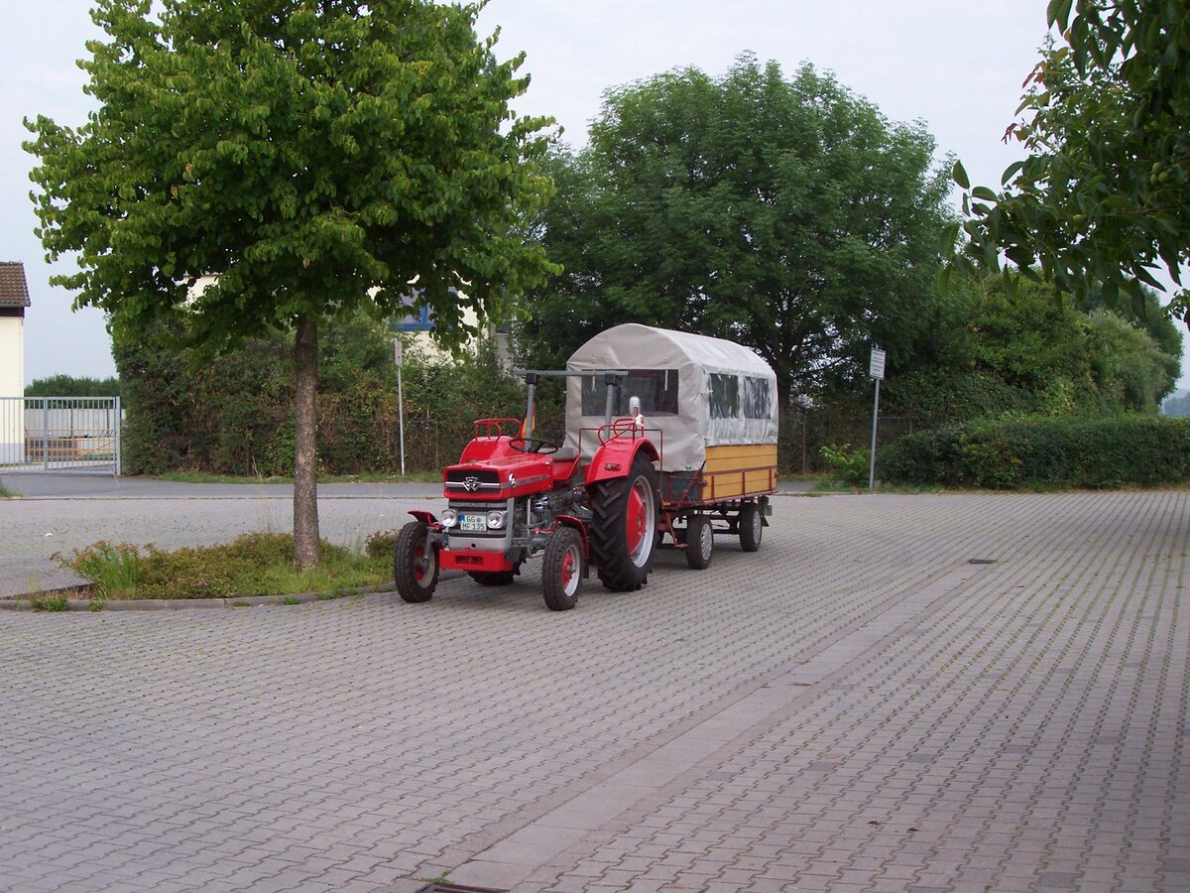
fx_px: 1822
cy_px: 446
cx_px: 595
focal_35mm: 53
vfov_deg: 27.5
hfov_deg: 36.2
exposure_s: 1/320
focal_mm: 8.7
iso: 80
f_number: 3.2
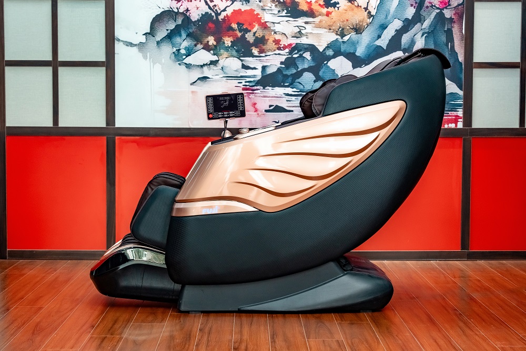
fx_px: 949
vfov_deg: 20.9
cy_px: 176
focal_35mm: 65
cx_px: 263
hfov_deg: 31.0
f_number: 5
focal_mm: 65
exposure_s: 1/200
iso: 1600
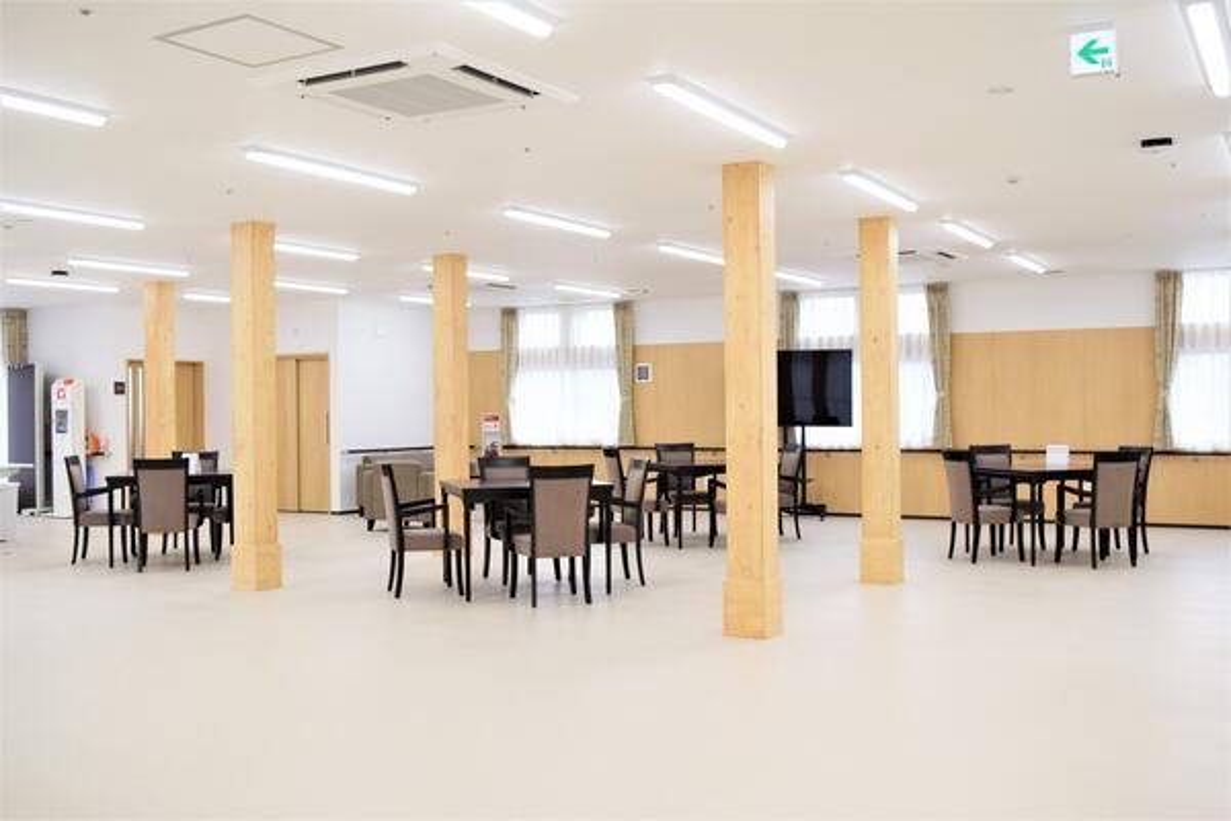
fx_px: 1231
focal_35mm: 36
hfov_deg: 53.1
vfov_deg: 36.9
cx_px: 616
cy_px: 410
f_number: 5.6
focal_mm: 24
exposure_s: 1/125
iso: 250
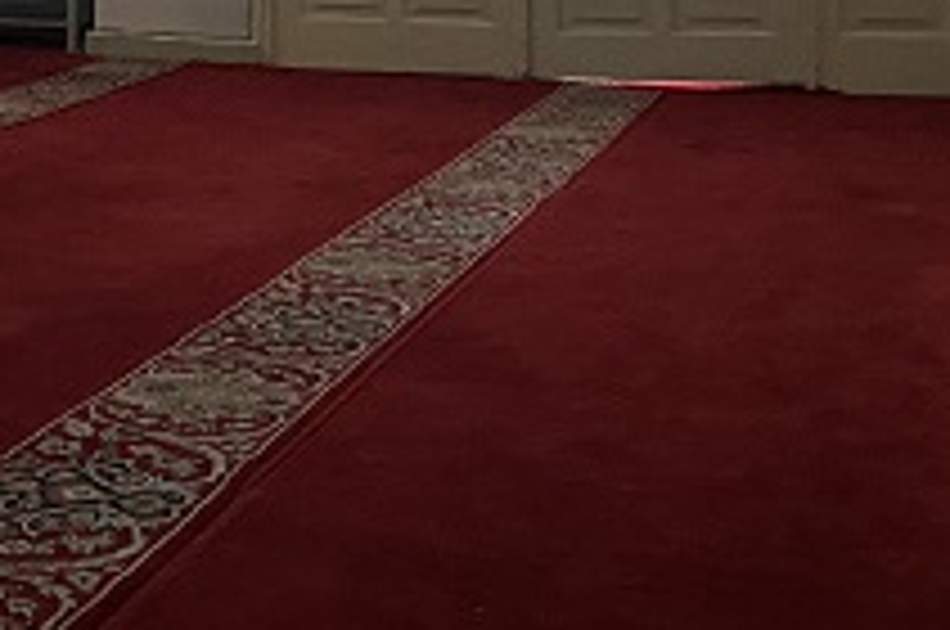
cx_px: 113
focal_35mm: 77
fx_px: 2029
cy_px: -86
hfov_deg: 25.6
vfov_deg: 17.0
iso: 500
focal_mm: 4.25
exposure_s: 1/33
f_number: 1.8
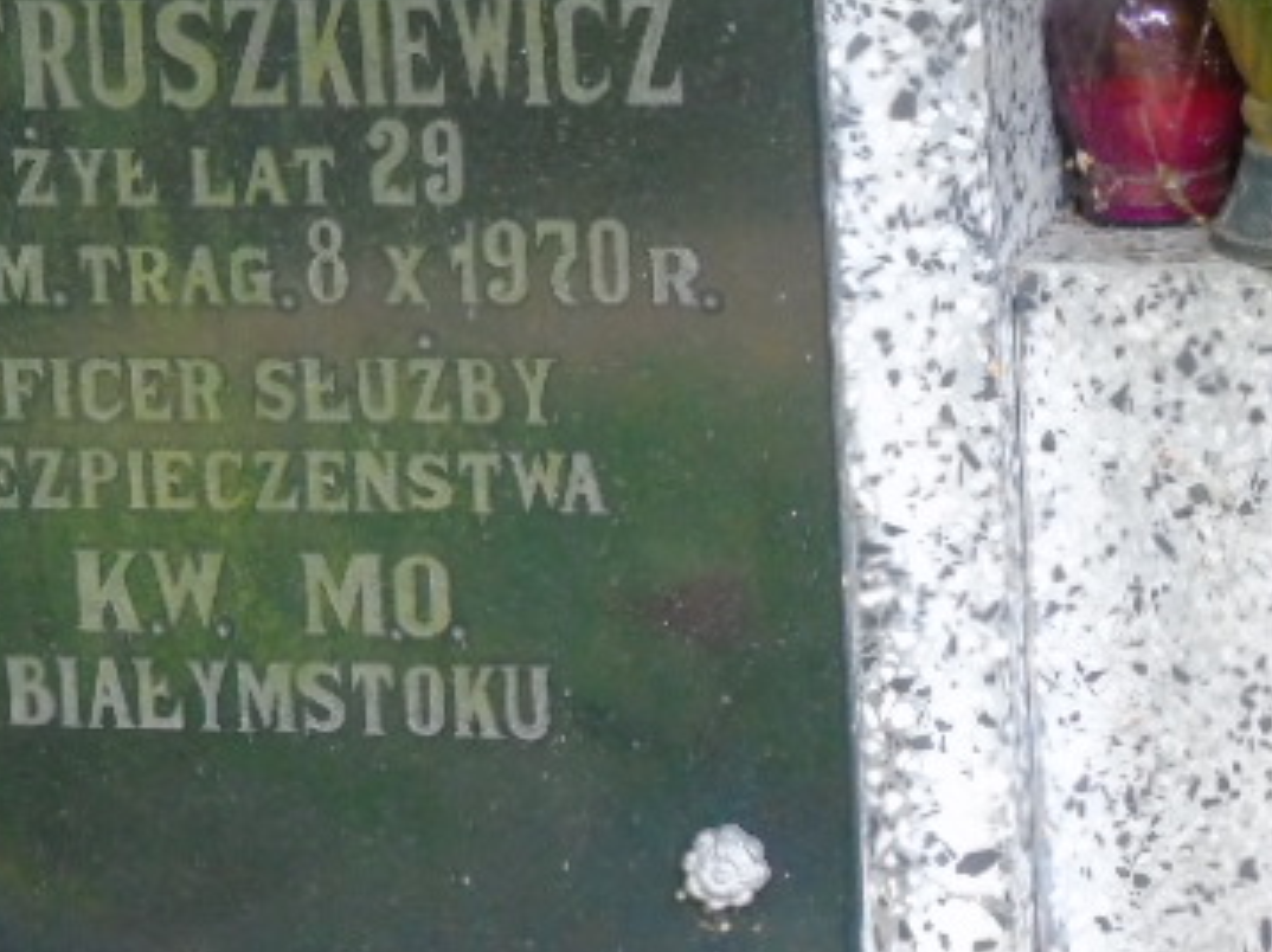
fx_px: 9327
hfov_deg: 7.8
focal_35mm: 254
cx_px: 345
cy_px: 270
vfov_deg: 5.8
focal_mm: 25
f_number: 4.7
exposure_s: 1/60
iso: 800
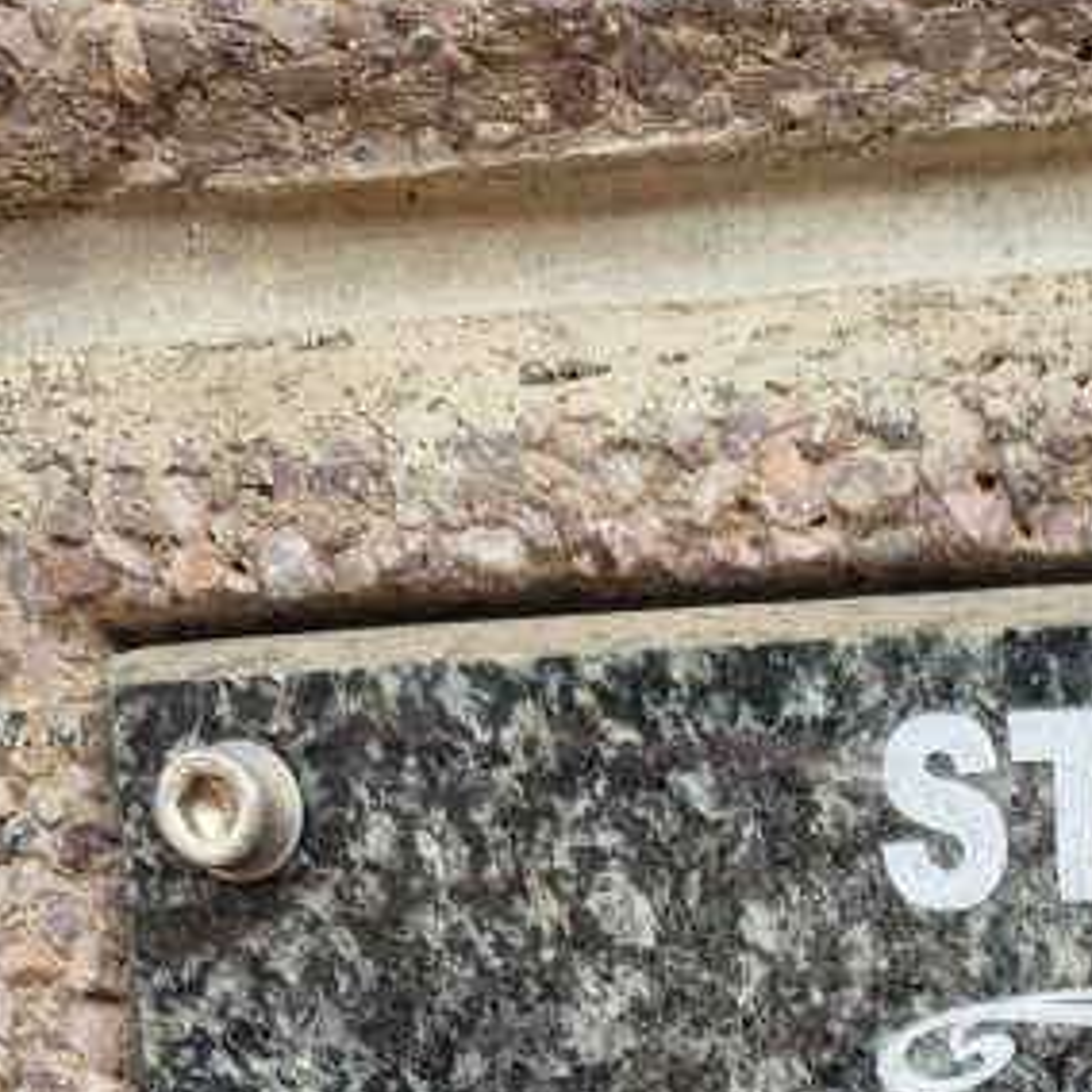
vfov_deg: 16.6
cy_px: 2007
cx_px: 1388
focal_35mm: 86
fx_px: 3069
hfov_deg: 18.8
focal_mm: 5.4
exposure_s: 1/180
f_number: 1.8
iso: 64
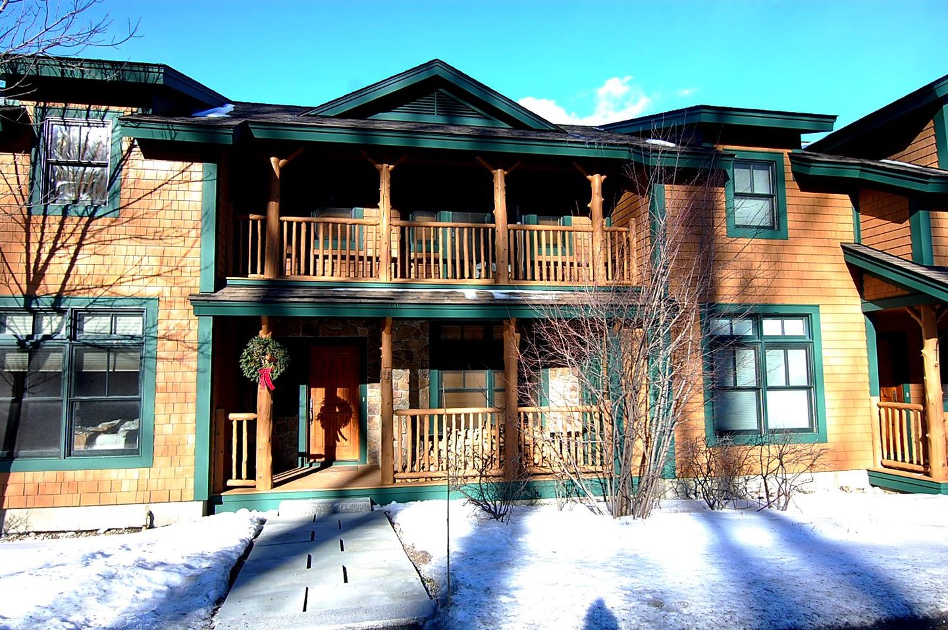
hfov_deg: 77.4
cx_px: 474
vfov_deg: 56.0
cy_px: 315
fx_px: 592
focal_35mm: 22
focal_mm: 15
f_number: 7.1
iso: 200
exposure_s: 1/200
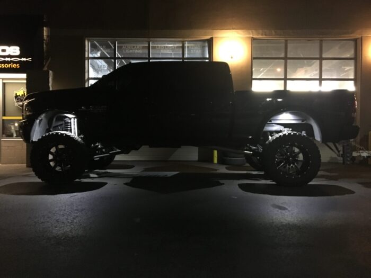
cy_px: 139
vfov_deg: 48.2
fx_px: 311
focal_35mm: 29
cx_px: 186
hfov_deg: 61.7
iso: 640
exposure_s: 1/15
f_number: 2.2
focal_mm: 4.15
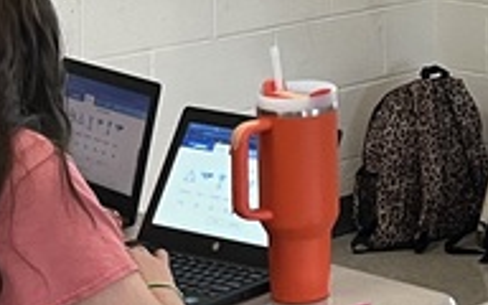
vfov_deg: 8.6
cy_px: -247
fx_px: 1955
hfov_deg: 13.6
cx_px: 666
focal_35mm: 147
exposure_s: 1/60
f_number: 1.6
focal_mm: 5.1
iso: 200
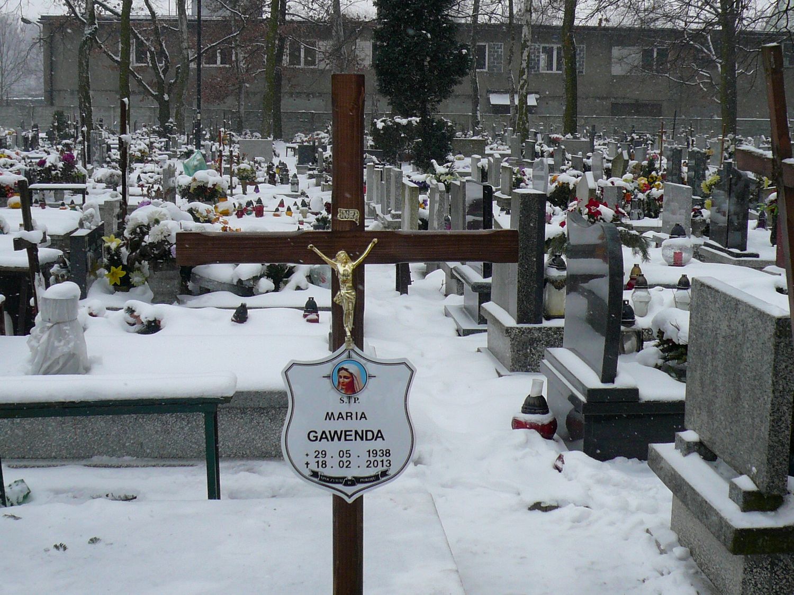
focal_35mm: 56
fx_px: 1284
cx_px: 397
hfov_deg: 34.3
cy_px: 298
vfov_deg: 26.1
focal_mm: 6.1
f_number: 3.1
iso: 100
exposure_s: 1/640
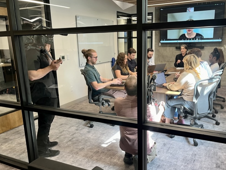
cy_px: 96
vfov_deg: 42.9
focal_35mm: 33
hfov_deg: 55.3
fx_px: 216
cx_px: 122
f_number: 1.6
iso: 80
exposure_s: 1/60
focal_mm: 5.1
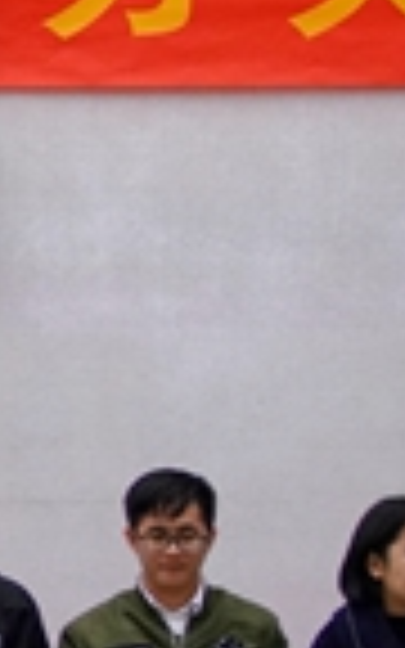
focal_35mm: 346
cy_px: 443
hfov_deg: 3.8
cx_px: -374
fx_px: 6110
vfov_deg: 6.1
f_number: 2.8
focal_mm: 70
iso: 2500
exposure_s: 1/200
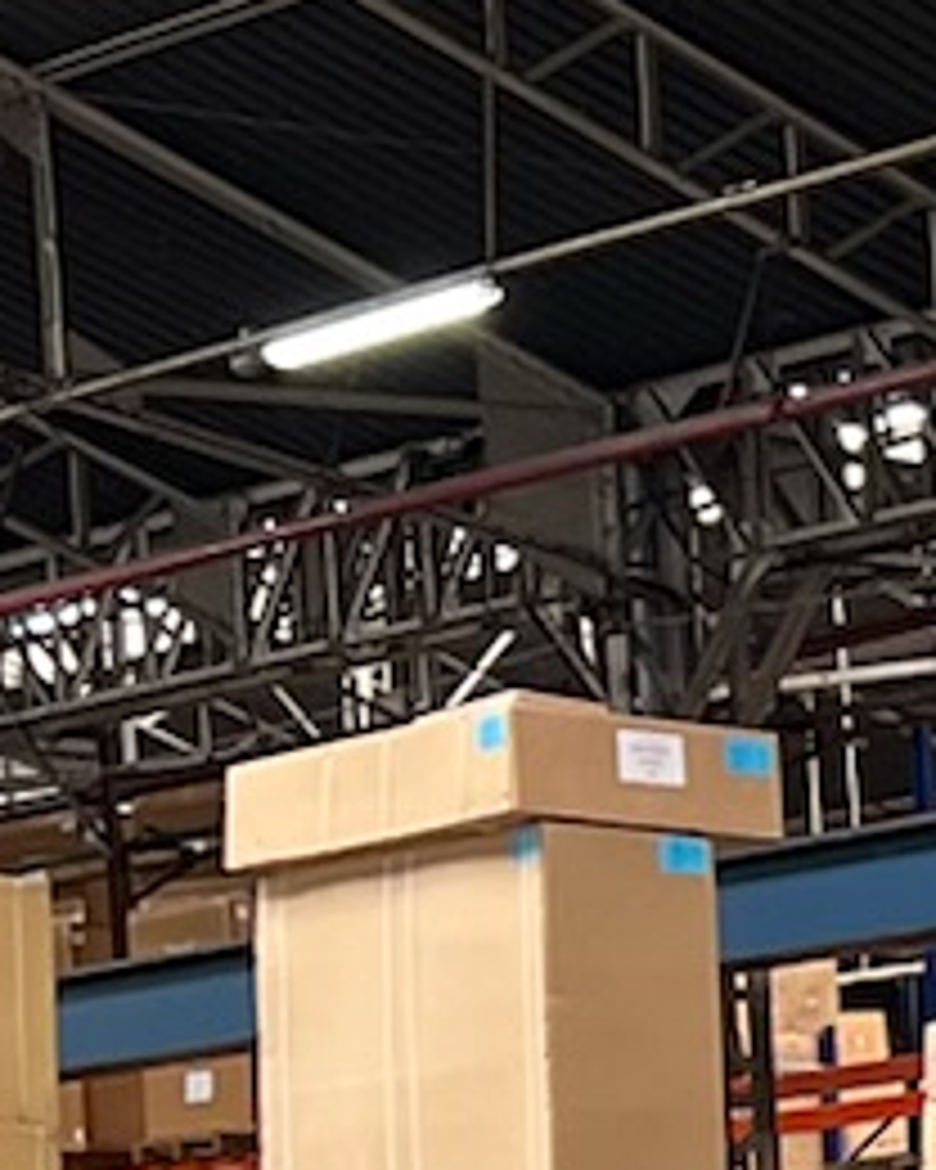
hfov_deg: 6.9
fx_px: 6925
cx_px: 2920
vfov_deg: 9.3
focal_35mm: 200
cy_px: 2025
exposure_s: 1/100
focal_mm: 5.7
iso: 80
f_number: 1.5
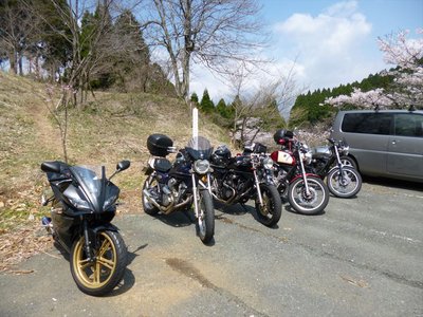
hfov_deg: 71.6
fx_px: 293
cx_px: 212
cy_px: 158
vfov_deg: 56.8
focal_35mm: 24
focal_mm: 4.3
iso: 100
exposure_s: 1/1300
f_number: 2.5
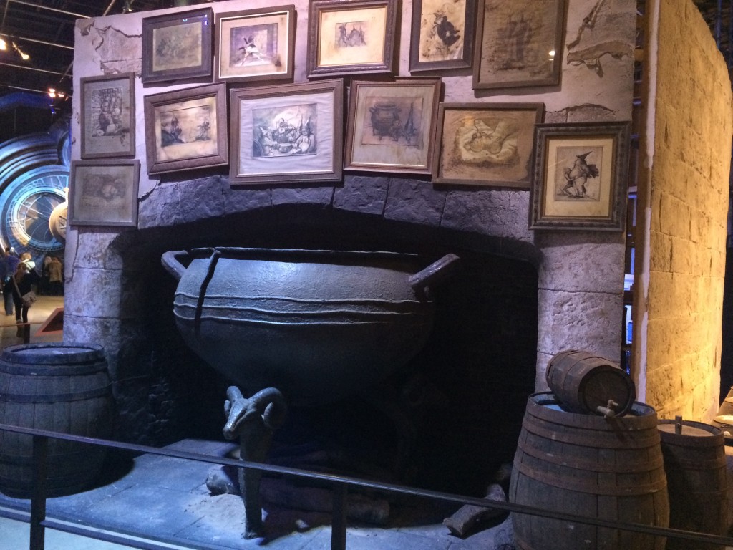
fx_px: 614
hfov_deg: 61.7
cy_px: 275
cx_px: 366
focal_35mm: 29
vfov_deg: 48.2
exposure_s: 1/15
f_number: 2.2
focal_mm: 4.15
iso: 400
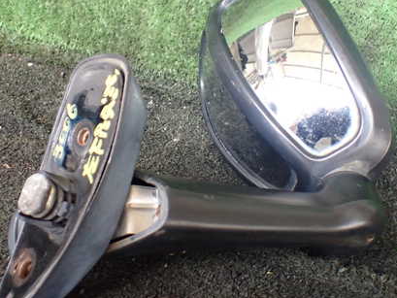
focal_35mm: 44
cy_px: 124
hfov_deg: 42.9
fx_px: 505
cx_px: 214
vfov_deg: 32.8
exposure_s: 1/125
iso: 500
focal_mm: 5.4
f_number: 2.3
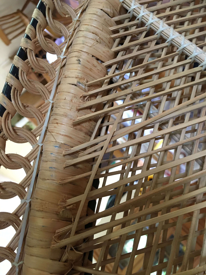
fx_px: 230
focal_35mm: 29
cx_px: 103
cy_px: 138
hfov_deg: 48.2
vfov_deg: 61.7
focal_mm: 4.15
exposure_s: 1/33
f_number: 2.2
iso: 200
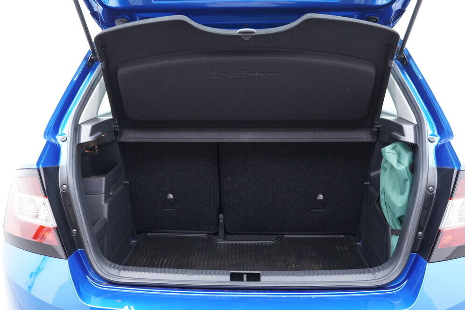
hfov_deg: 51.9
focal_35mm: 37
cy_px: 155
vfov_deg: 35.9
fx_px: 478
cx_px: 228
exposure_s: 1/40
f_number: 2.8
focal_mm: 24
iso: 500
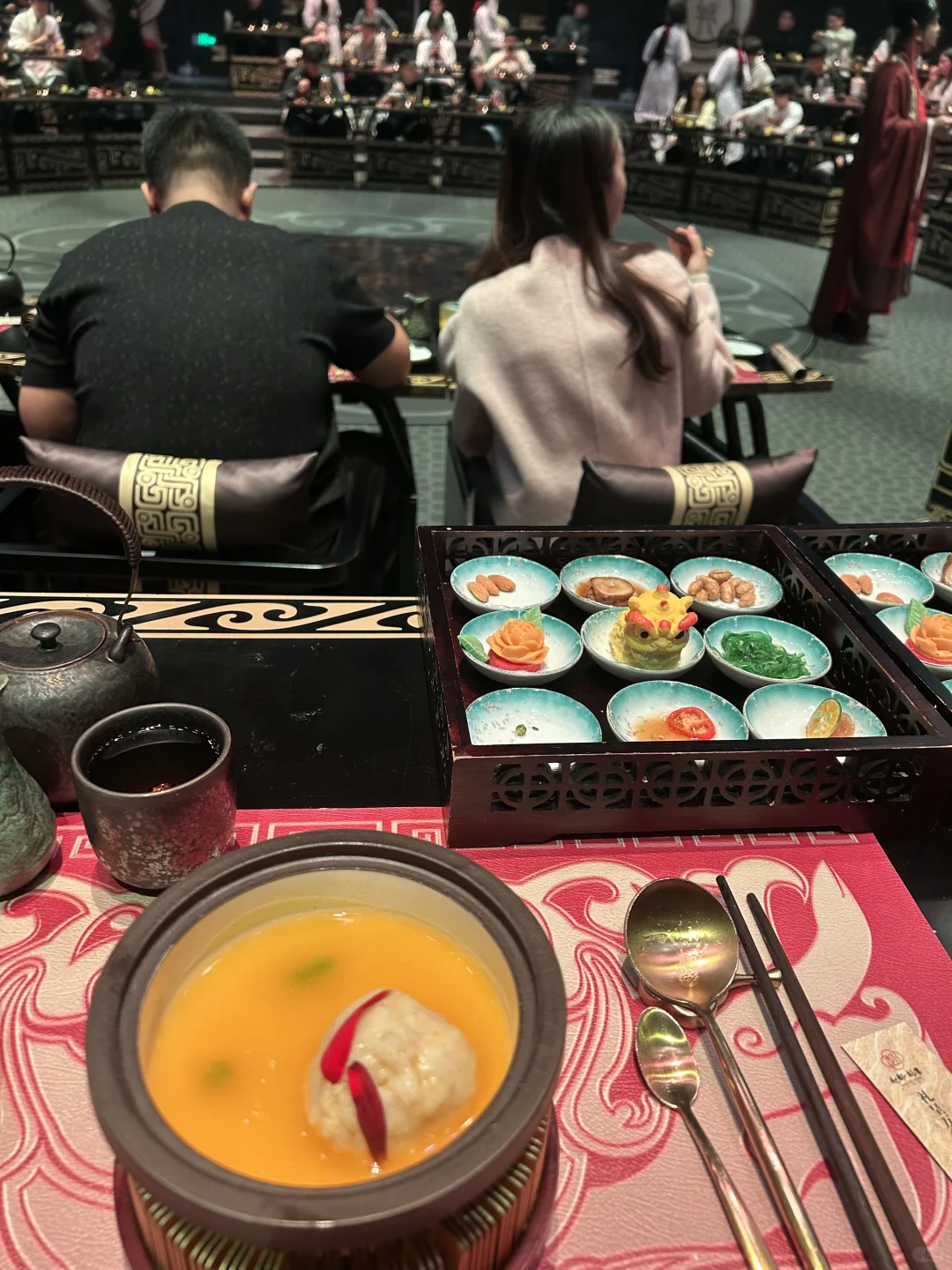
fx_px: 953
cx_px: 476
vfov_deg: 67.3
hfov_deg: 53.1
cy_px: 635
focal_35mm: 26
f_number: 1.5
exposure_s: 1/92
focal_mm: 5.7
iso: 125
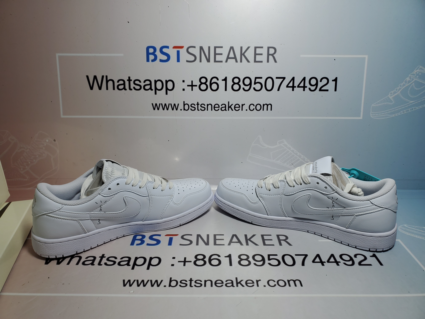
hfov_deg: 67.3
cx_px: 212
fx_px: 319
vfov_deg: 53.1
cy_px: 160
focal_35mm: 26
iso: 50
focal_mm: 4.3
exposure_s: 1/432
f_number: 2.4
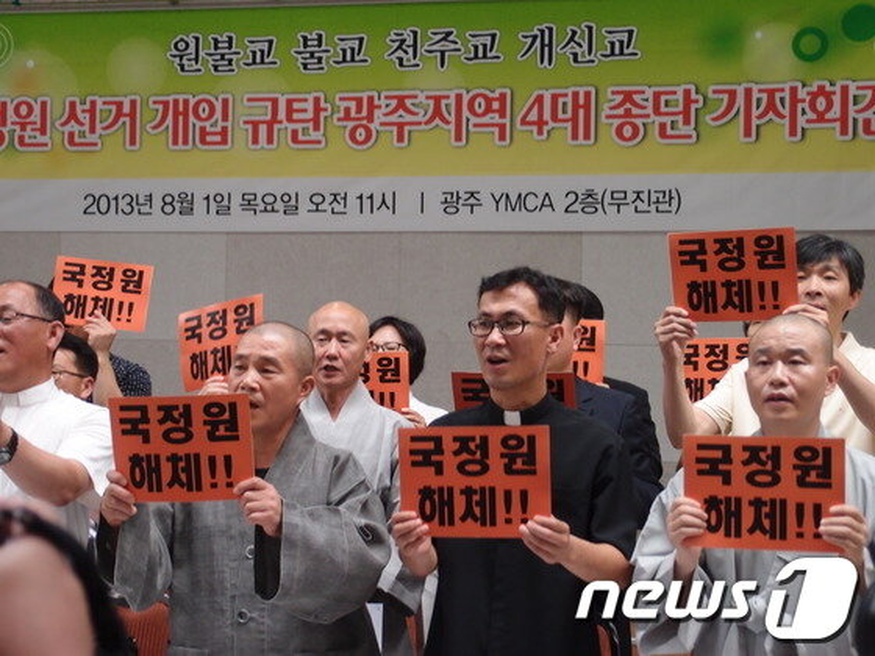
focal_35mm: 60
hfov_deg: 32.2
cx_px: 438
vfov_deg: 24.4
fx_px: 1517
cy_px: 328
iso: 200
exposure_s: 1/100
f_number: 2.1
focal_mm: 12.88
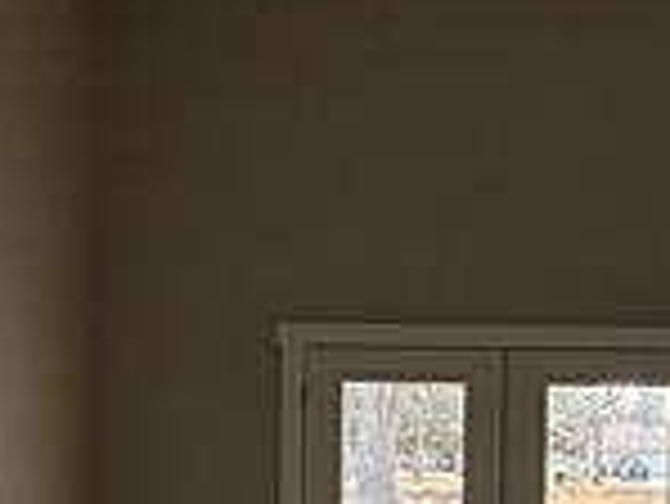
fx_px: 1162
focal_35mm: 60
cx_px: 472
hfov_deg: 31.8
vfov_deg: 23.3
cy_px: 518
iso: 125
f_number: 2.2
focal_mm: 2.22
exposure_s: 1/99
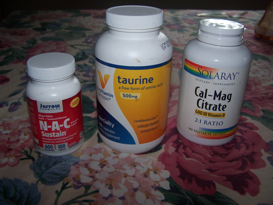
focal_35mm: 38
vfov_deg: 37.7
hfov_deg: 49.0
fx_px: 300
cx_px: 136
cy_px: 102
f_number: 2.8
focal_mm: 6.3
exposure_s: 1/60
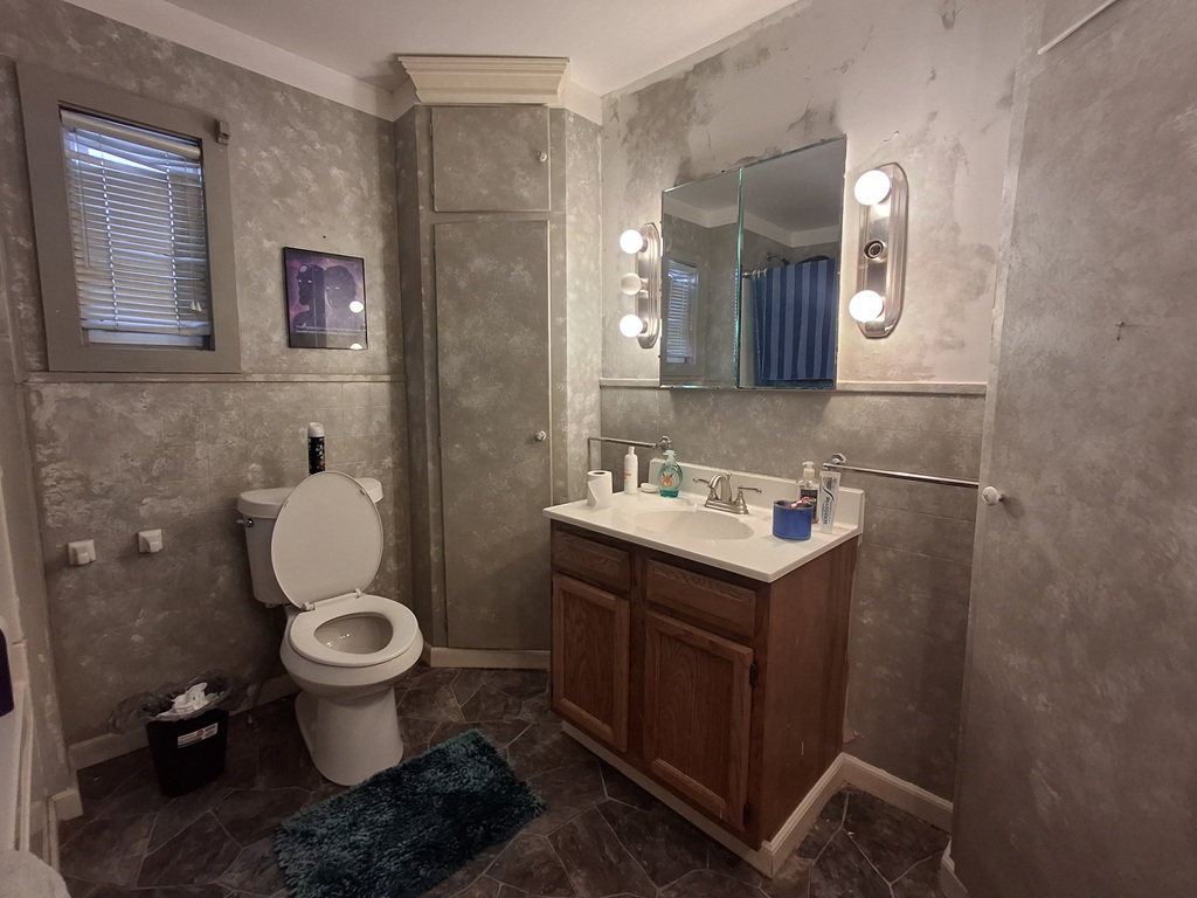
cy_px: 449
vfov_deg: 78.1
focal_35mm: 16
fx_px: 553
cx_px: 598
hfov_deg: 94.5
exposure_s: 1/40
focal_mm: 1.64
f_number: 2.2
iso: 64
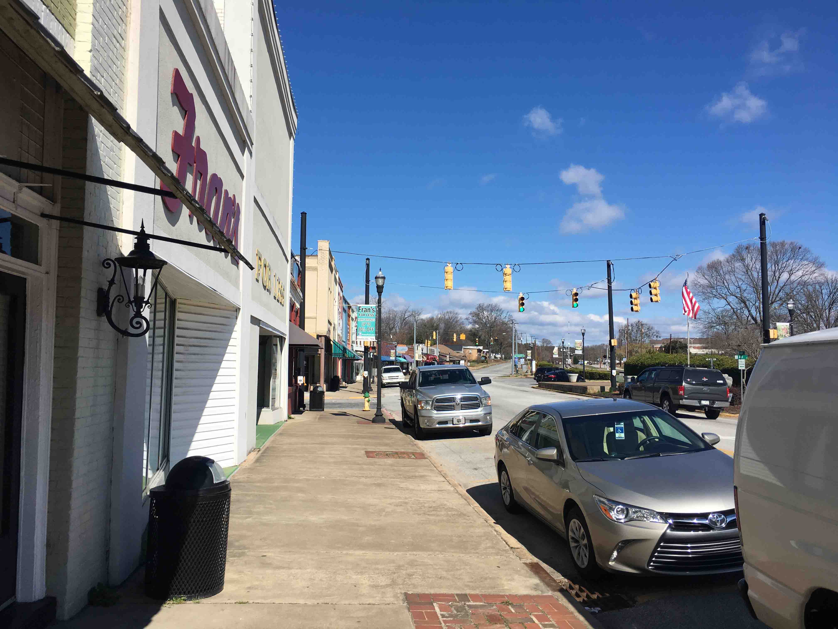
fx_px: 702
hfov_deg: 61.7
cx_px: 419
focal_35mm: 29
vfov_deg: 48.2
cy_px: 314
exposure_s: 1/2079
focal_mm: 4.15
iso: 25
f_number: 2.2
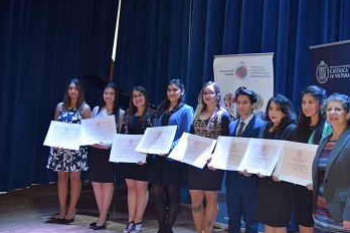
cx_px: 199
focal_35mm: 44
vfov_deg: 30.5
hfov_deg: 44.4
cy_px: 105
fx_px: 428
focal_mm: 24
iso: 800
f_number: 4.5
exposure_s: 1/80
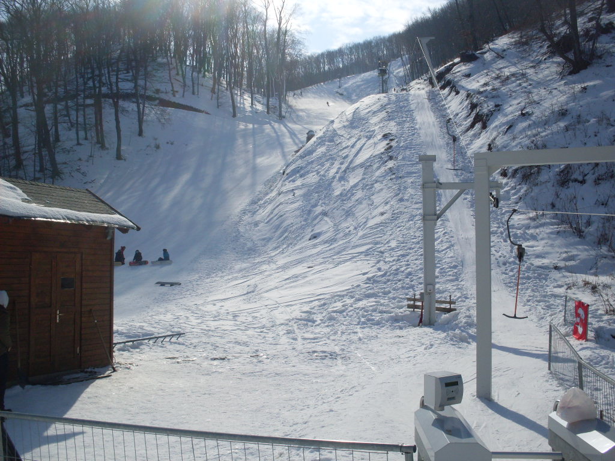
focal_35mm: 38
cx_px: 308
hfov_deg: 49.0
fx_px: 675
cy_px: 230
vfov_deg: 37.7
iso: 80
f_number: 8.4
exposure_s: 1/500
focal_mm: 6.3
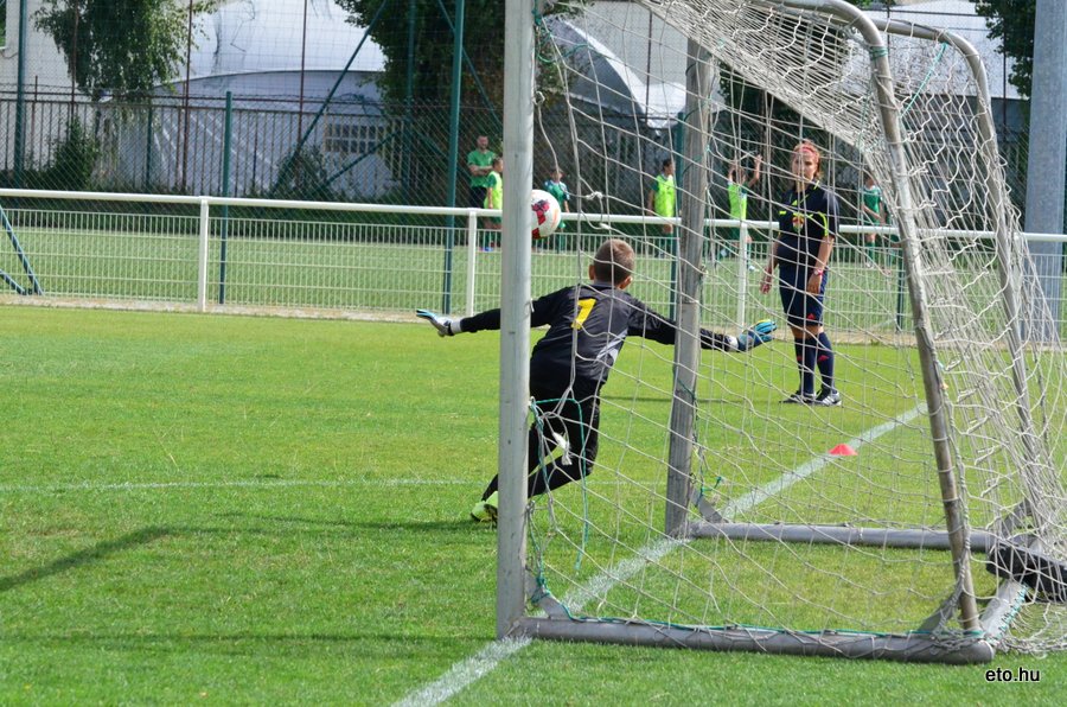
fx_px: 5989
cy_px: 354
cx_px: 534
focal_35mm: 202
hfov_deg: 10.2
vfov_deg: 6.8
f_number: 13
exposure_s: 1/2000
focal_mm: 135
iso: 2500
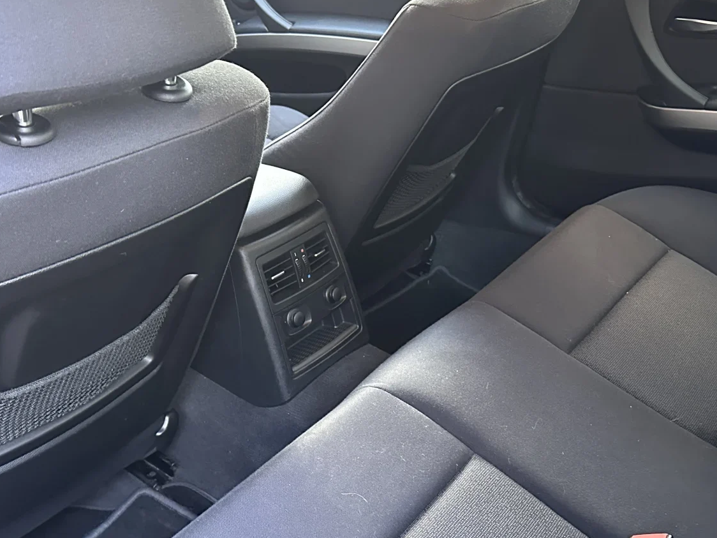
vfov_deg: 35.0
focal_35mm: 41
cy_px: 329
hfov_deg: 45.7
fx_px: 849
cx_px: 394
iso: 1000
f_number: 1.78
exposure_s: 1/49
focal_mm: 6.86
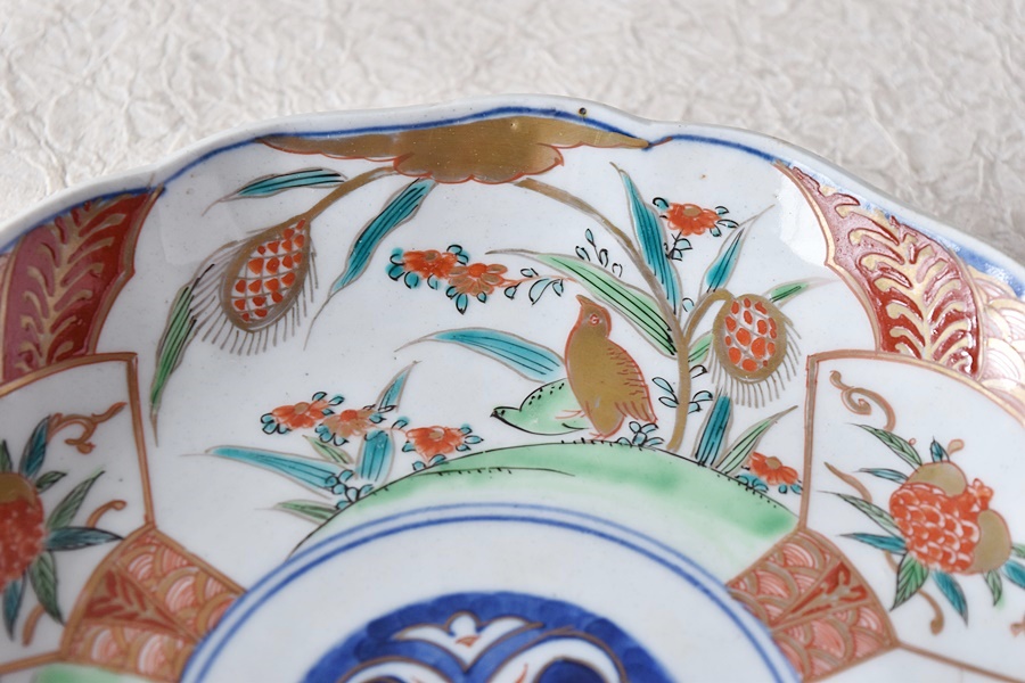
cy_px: 342
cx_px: 512
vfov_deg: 16.6
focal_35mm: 82
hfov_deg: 24.6
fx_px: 2349
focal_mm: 55
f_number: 5.6
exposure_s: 1/8
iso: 400
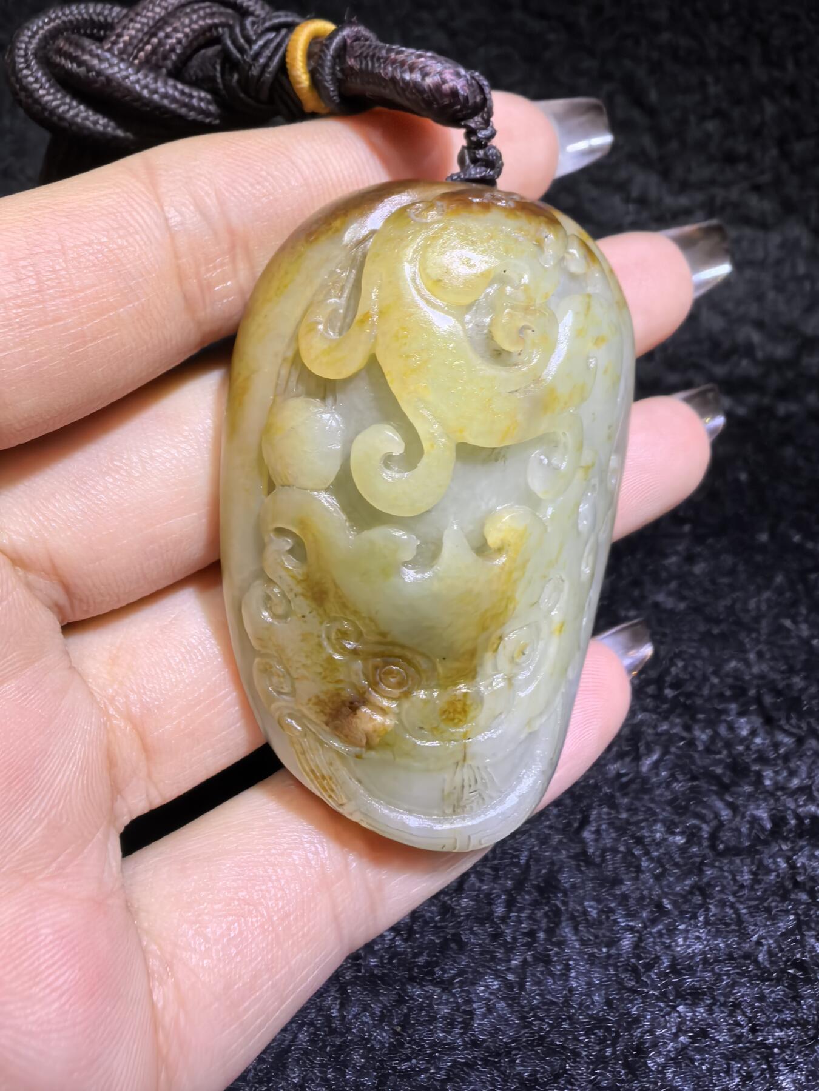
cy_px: 546
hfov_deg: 51.4
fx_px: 852
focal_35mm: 27
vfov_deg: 65.3
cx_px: 410
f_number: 2.2
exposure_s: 1/50
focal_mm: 1.95
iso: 160
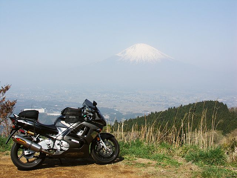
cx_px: 118
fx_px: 329
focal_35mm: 48
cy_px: 89
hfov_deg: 39.7
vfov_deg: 30.3
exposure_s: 1/200
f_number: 7.1
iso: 50
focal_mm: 12.5
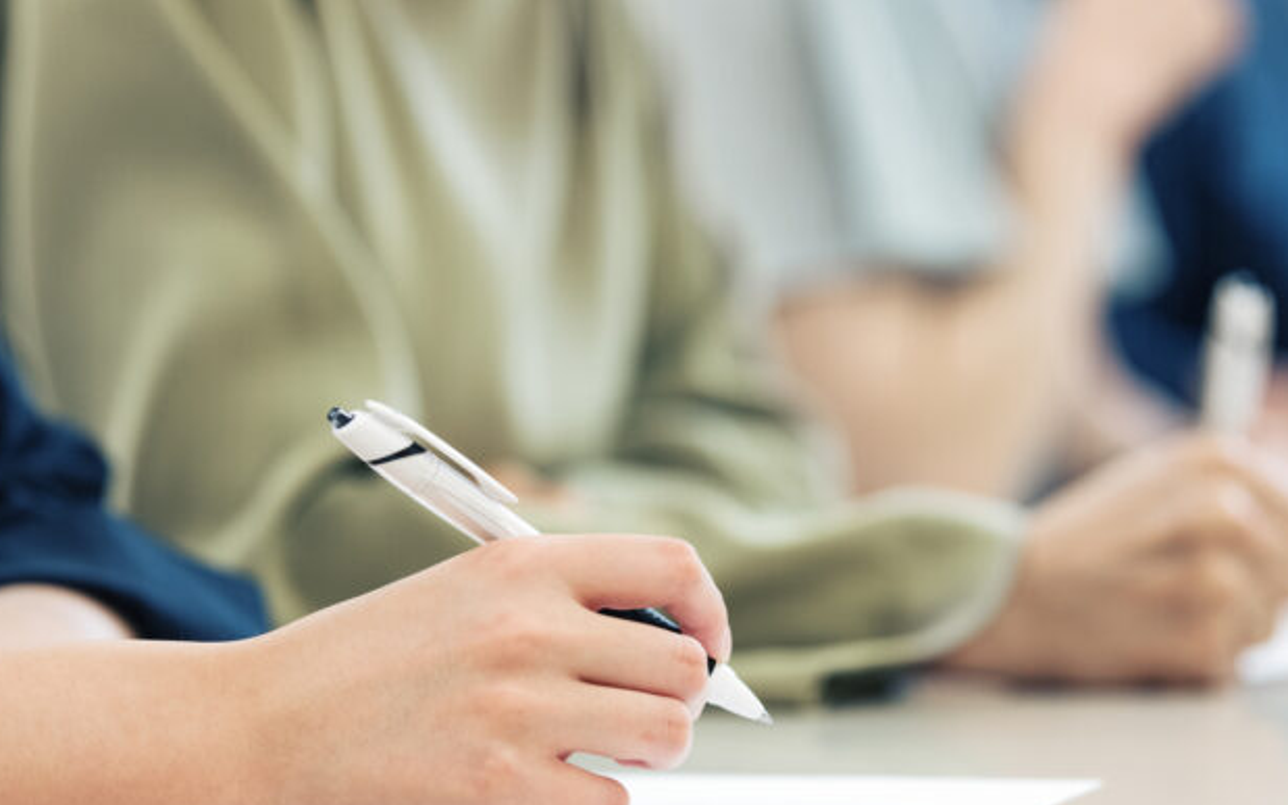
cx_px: 651
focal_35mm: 177
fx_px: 6214
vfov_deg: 7.4
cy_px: 508
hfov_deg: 11.8
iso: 800
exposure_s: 1/160
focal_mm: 105
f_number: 2.8
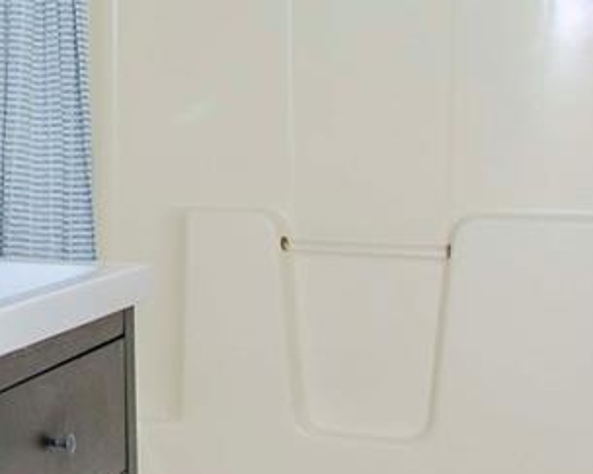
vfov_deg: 18.7
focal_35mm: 81
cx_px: -142
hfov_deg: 21.5
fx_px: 1429
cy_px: 103
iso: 500
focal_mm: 11
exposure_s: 1/160
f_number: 8
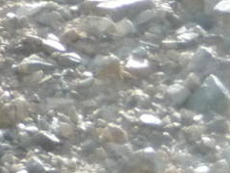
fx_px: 6345
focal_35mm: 955
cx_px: -470
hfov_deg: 2.1
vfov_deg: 1.6
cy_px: -325
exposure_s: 1/500
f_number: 4.8
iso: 250
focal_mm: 24.1
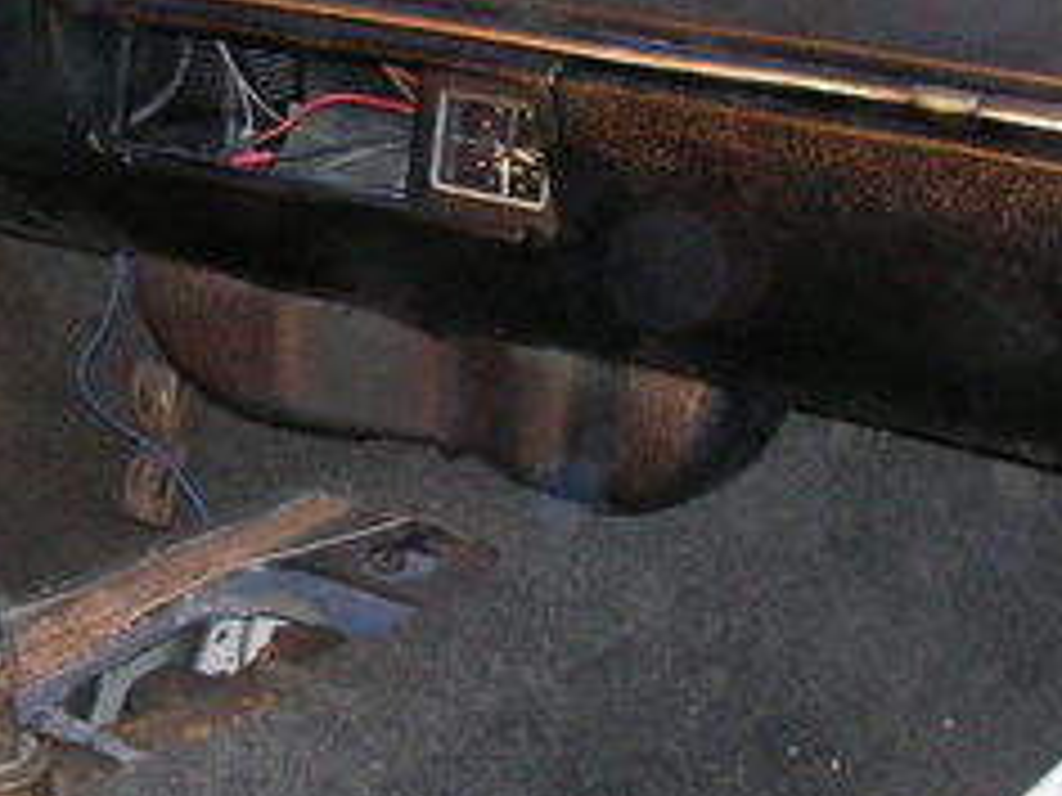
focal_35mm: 103
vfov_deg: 14.4
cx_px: 279
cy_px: 389
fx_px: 3160
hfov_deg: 19.0
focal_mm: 6.3
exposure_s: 1/30
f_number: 3.3
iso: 200
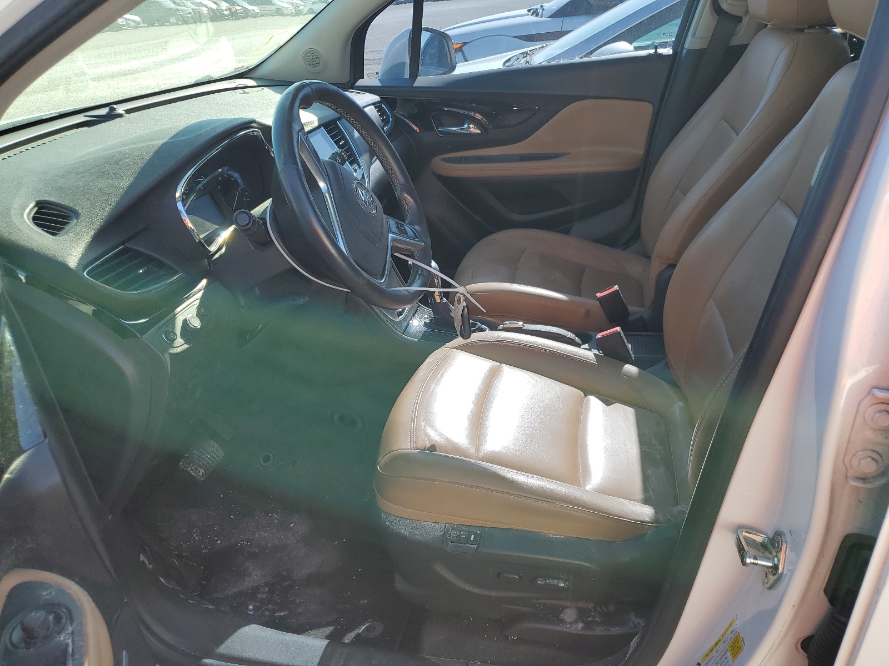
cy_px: 333
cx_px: 444
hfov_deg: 67.3
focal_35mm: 26
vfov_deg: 53.1
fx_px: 668
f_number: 1.5
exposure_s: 1/588
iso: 50
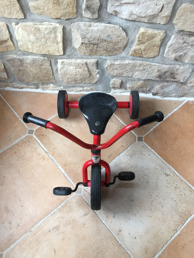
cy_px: 129
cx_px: 97
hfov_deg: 48.2
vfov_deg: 61.7
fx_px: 217
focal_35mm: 29
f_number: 2.2
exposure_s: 1/33
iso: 160
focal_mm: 4.15
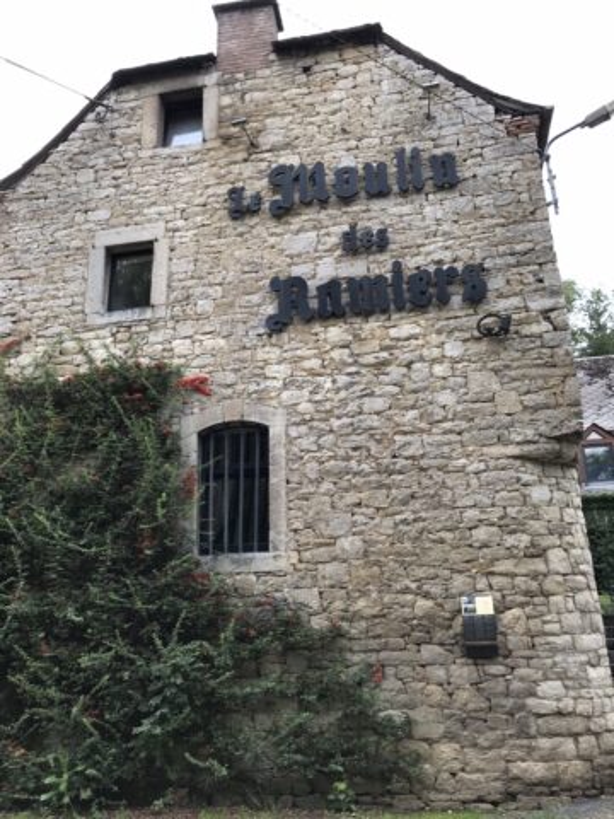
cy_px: 410
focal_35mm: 28
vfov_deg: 63.4
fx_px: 662
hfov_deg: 49.7
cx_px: 307
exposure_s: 1/50
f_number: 1.8
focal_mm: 3.99
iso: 20
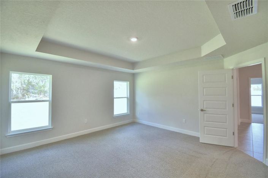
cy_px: 89
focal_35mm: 15
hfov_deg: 100.4
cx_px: 134
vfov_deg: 77.2
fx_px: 112
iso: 400
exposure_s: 1/100
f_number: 4.5
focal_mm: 10
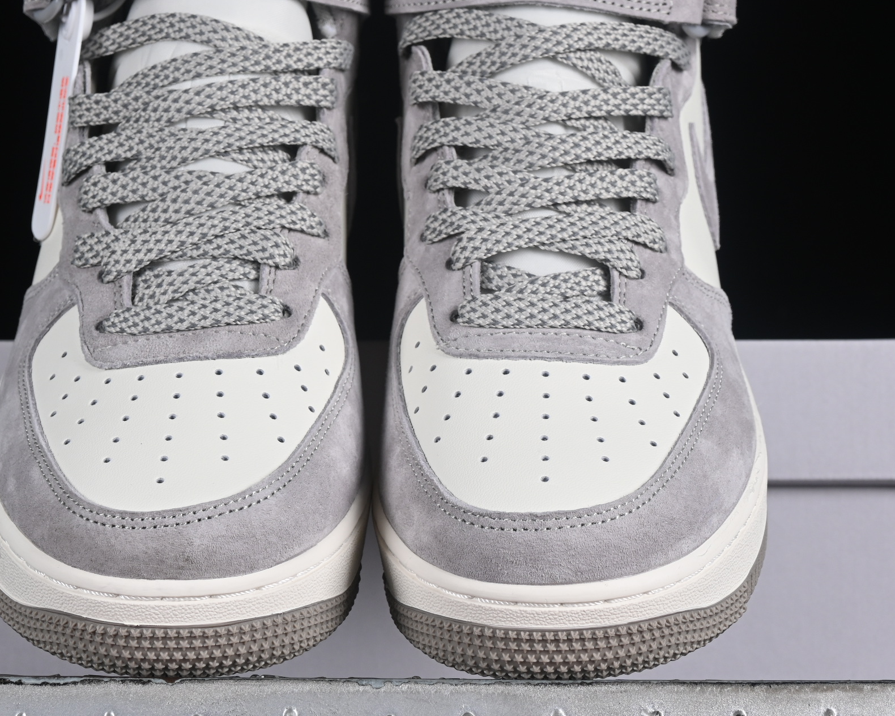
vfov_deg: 12.4
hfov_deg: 15.5
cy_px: 354
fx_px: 3285
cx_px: 385
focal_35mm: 124
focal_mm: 50
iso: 160
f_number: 8
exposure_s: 1/80
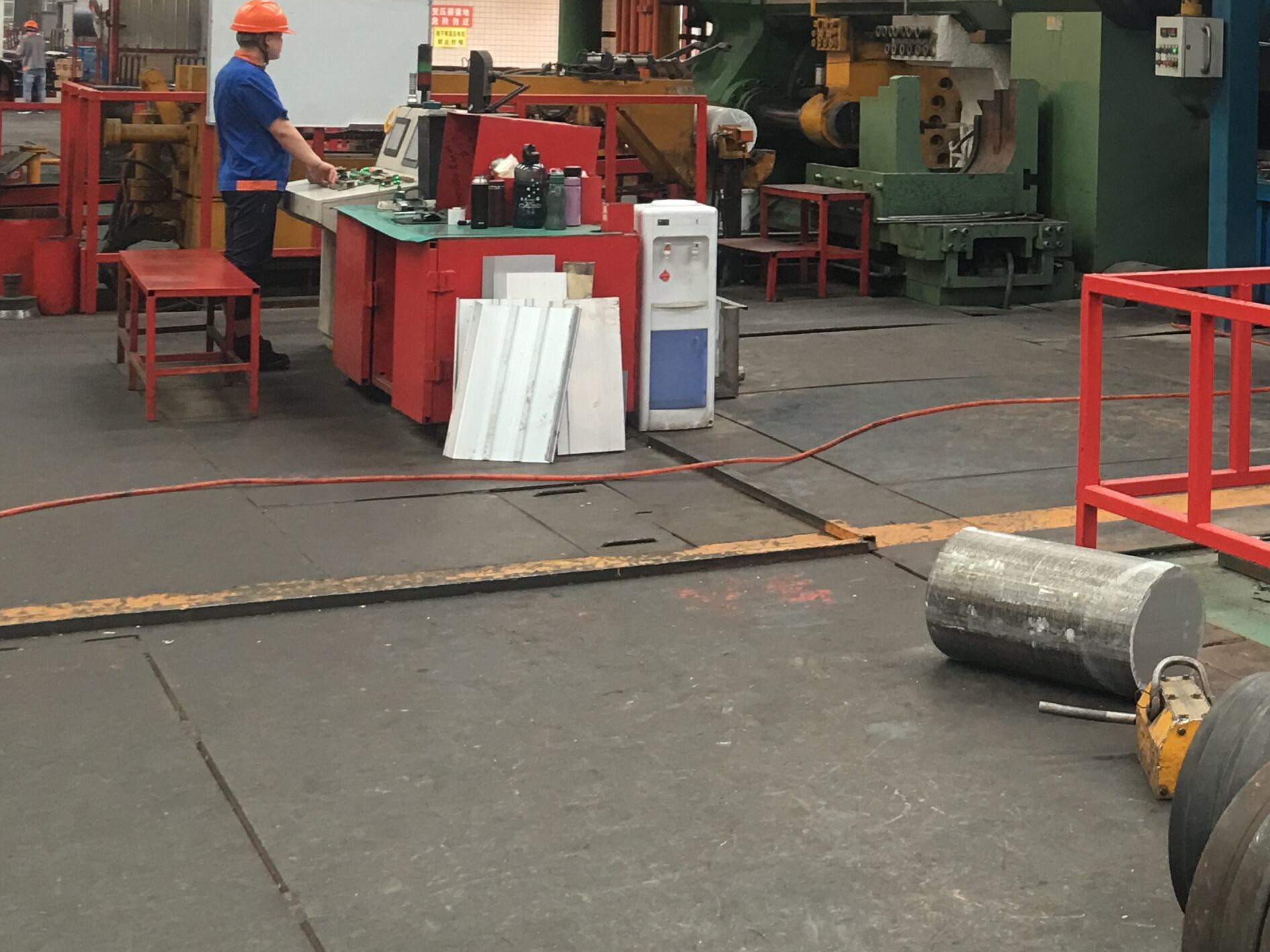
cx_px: 1325
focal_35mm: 62
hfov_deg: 28.8
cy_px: 72
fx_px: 2274
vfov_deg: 23.0
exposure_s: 1/17
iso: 40
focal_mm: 4.15
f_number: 2.2
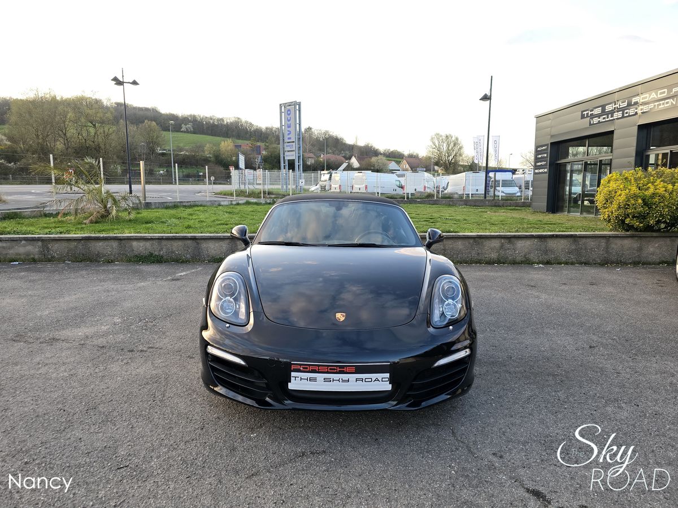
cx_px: 339
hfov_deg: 73.9
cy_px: 254
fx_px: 450
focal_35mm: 23
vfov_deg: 58.9
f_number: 1.7
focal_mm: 6.3
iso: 125
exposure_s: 1/180
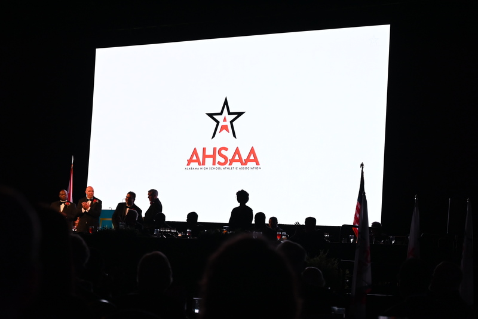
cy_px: 160
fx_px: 1262
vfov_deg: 14.4
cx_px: 239
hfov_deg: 21.5
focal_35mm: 95
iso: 2000
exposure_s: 1/125
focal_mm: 95
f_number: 6.3
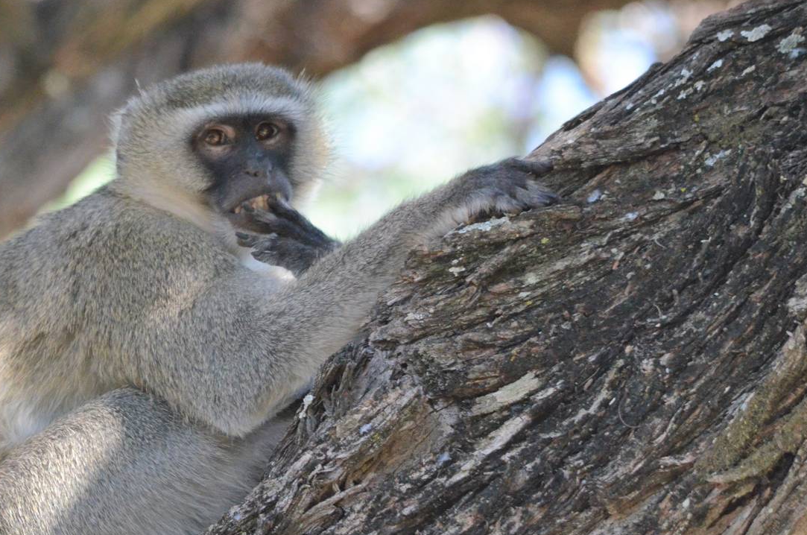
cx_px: 228
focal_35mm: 842
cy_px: 378
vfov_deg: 1.6
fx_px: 18841
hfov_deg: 2.5
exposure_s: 1/800
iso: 2500
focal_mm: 380
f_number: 6.3
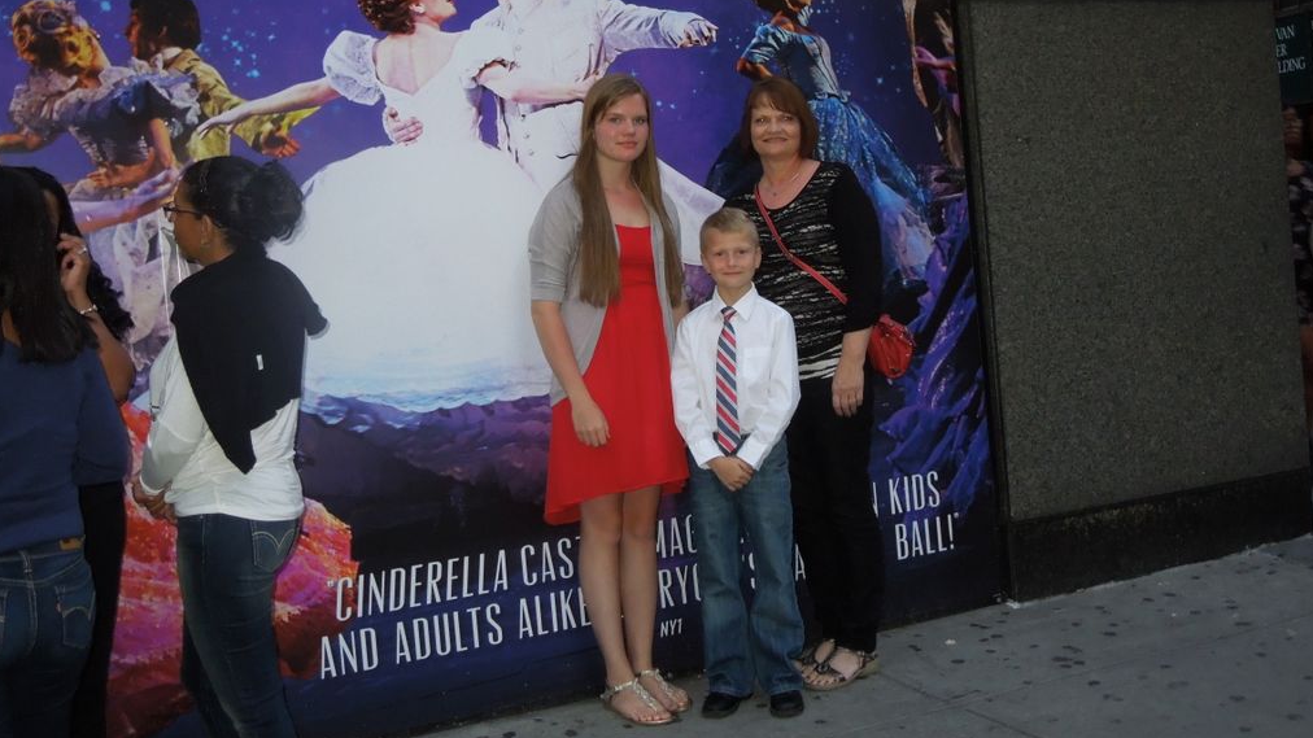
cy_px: 244
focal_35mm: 43
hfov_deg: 47.4
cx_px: 656
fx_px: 1497
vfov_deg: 27.5
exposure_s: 1/30
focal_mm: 7
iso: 450
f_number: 3.8
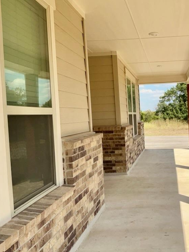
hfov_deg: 36.9
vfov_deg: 50.1
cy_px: 124
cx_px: 159
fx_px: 269
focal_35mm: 37
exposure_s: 1/1984
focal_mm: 3
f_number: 1.8
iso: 25
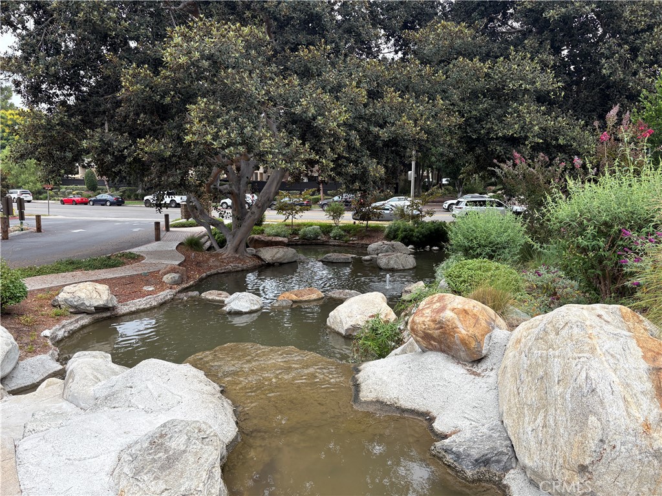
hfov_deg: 67.3
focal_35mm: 26
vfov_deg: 53.1
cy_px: 248
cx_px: 331
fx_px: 497
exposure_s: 1/552
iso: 50
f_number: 1.6
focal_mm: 5.96
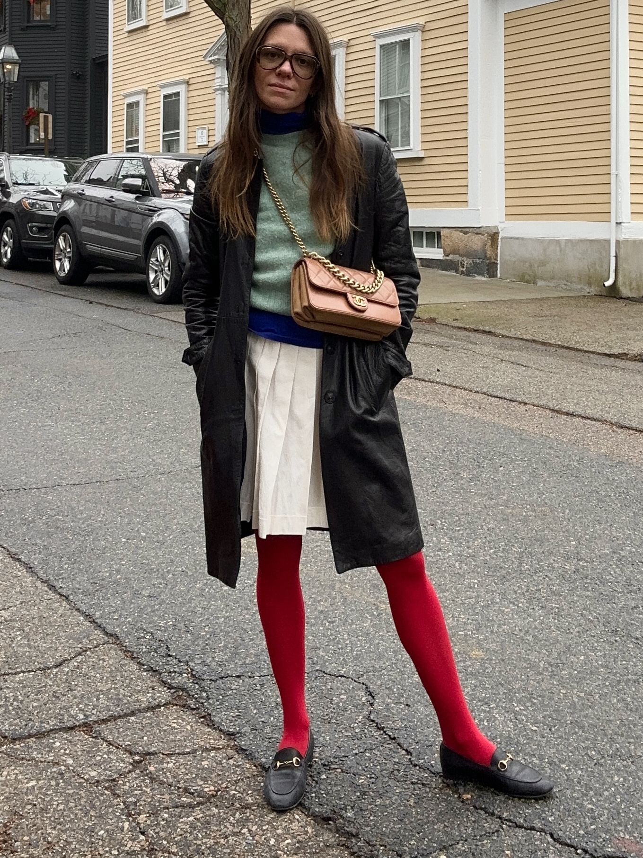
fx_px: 743
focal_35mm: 30
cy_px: 429
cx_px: 322
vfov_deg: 60.0
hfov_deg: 46.8
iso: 25
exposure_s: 1/122
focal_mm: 2.69
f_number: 1.9
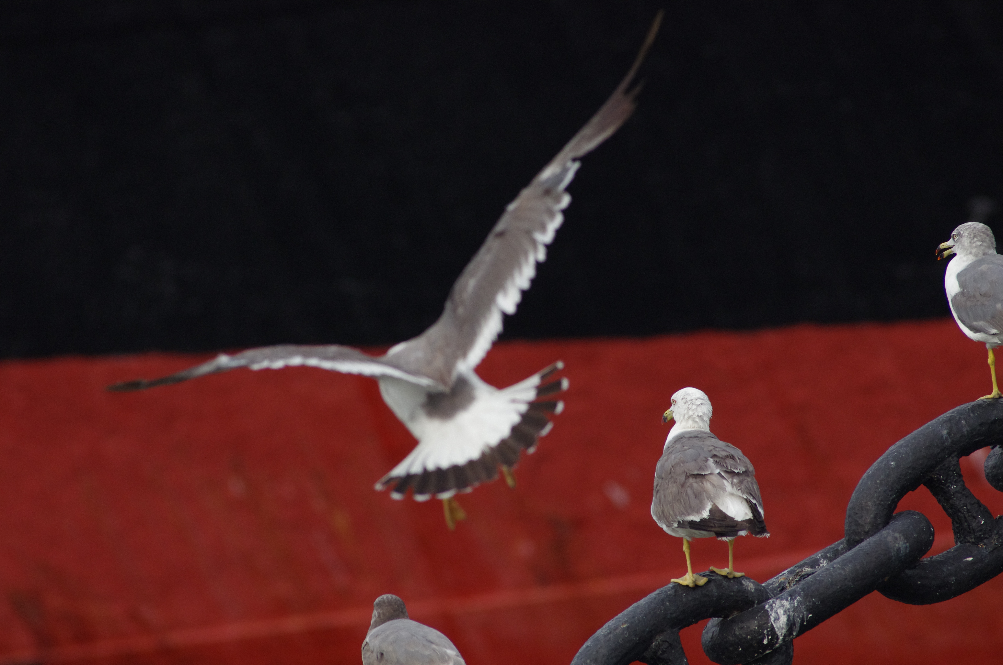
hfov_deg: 2.5
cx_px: 502
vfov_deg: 1.6
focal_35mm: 840
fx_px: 23355
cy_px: 332
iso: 1000
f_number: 8
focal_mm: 560
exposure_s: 1/1600
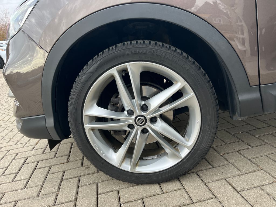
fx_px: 207
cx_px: 138
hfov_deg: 67.3
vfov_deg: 53.1
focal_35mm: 26
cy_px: 104
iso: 40
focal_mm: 5.1
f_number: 1.6
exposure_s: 1/152
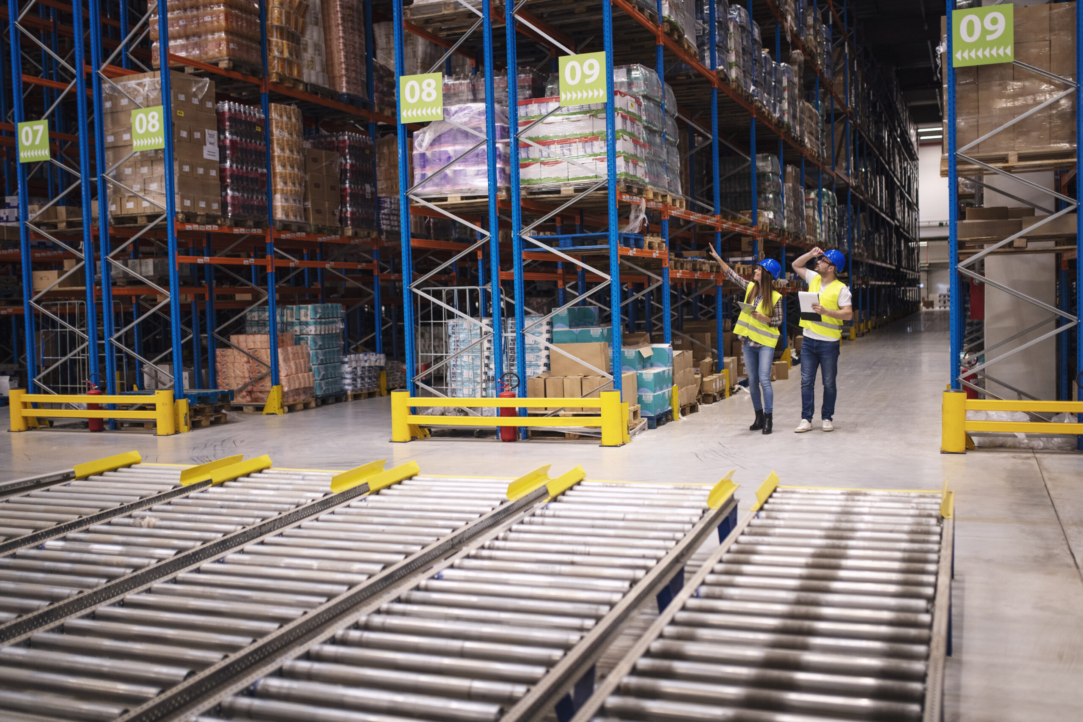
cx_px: 542
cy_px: 361
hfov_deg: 54.4
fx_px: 1053
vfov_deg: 37.9
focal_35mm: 35
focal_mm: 35
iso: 500
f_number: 1.4
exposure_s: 1/250
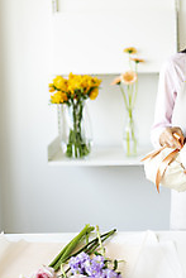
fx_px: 704
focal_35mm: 91
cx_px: 166
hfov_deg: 14.9
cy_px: 62
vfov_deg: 22.1
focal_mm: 50
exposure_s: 1/500
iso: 125
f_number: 2
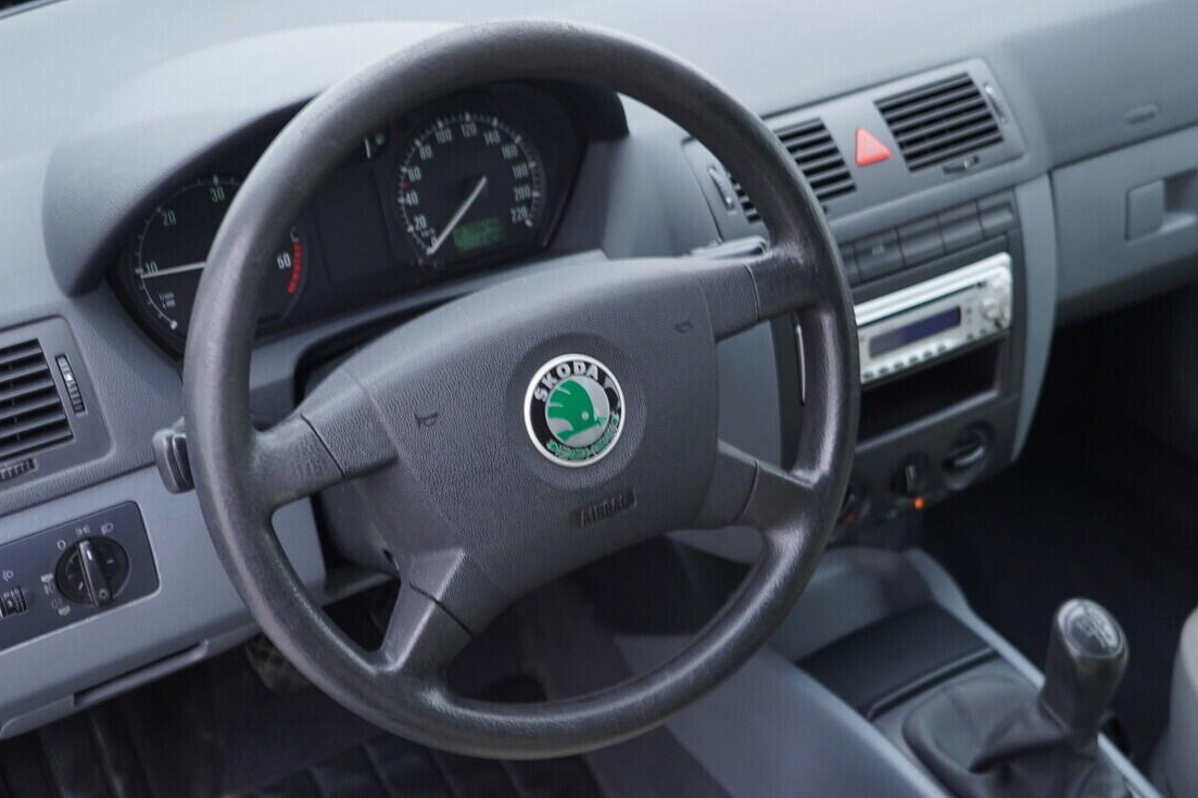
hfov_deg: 41.9
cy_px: 398
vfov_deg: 28.6
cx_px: 603
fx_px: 1564
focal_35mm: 47
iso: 250
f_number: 2.8
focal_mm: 24
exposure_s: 1/40
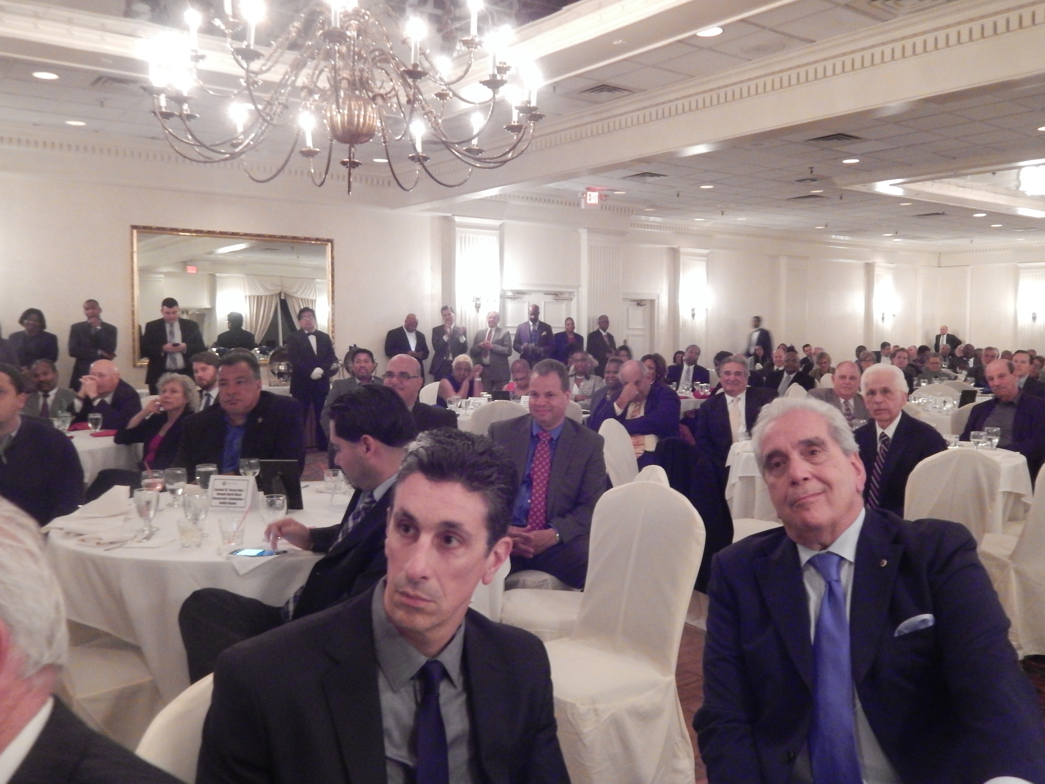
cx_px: 522
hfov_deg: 58.4
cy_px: 392
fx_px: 936
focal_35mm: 31
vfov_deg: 45.4
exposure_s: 1/10
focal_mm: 5.6
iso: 800
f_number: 3.2
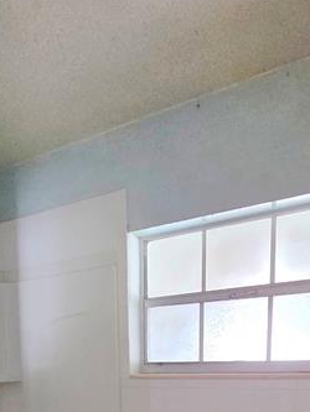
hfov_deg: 46.7
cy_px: 418
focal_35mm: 30
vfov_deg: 48.5
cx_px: 130
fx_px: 358
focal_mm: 2.2
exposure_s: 1/24
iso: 1250
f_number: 2.2
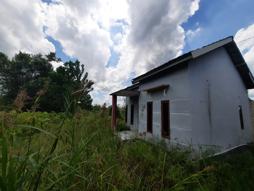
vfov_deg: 89.9
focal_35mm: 13
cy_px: 96
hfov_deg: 106.2
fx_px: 95
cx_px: 127
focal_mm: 1.74
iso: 40
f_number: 2.2
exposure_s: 1/2933
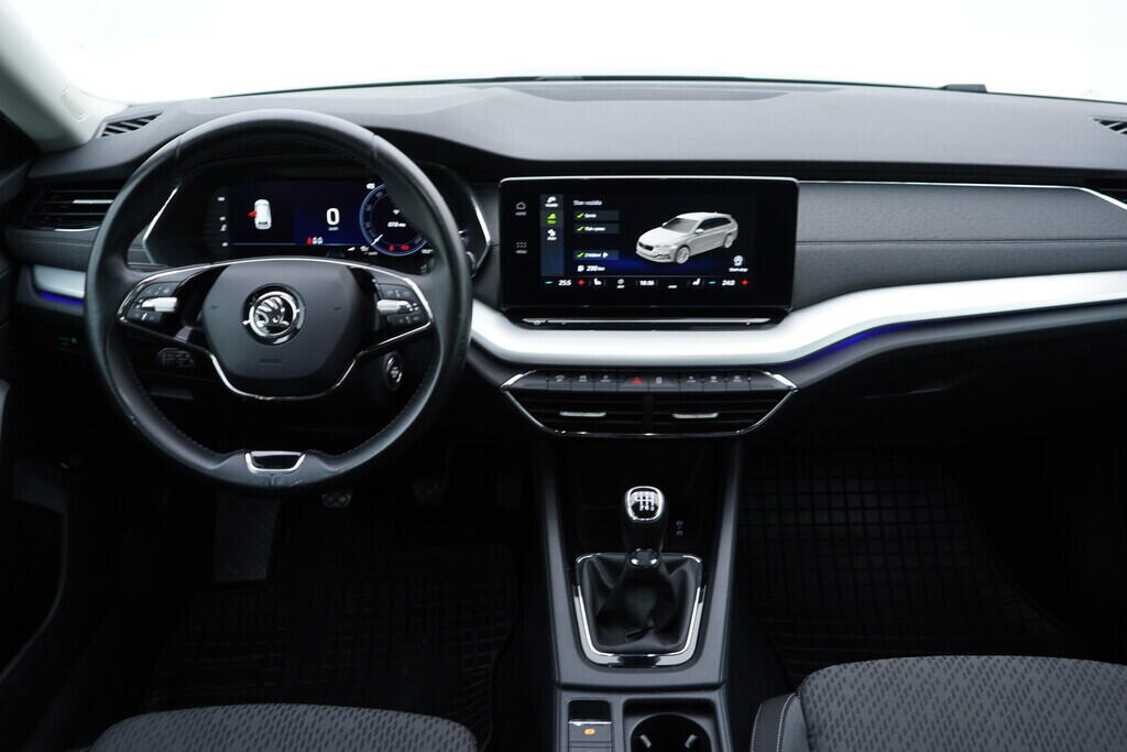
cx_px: 564
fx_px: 1127
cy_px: 376
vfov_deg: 36.9
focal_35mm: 36
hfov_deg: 53.1
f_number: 2.8
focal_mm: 24
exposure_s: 1/40
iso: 200
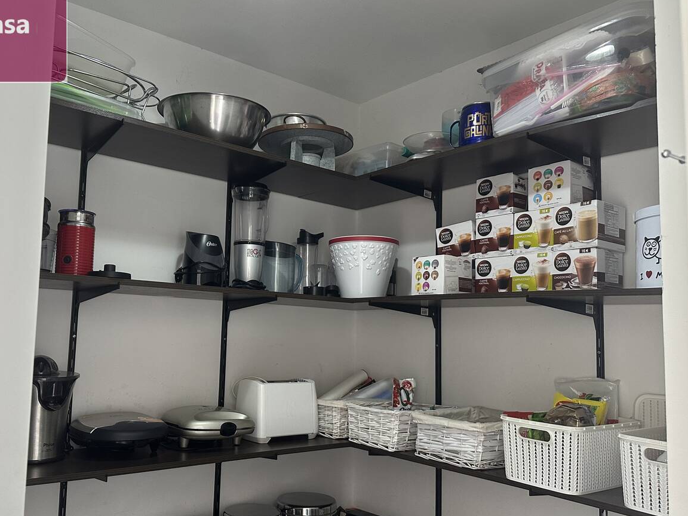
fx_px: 596
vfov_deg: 46.8
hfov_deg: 59.5
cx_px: 277
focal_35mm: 30
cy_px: 278
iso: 250
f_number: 1.78
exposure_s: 1/80
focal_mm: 6.86
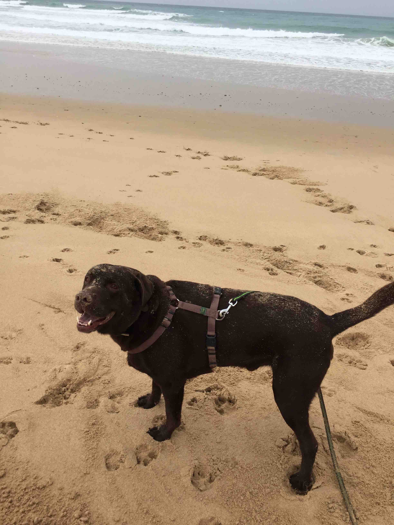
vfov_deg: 61.7
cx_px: 197
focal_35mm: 29
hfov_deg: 48.2
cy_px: 262
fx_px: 440
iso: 32
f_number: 2.2
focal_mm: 4.15
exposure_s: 1/694
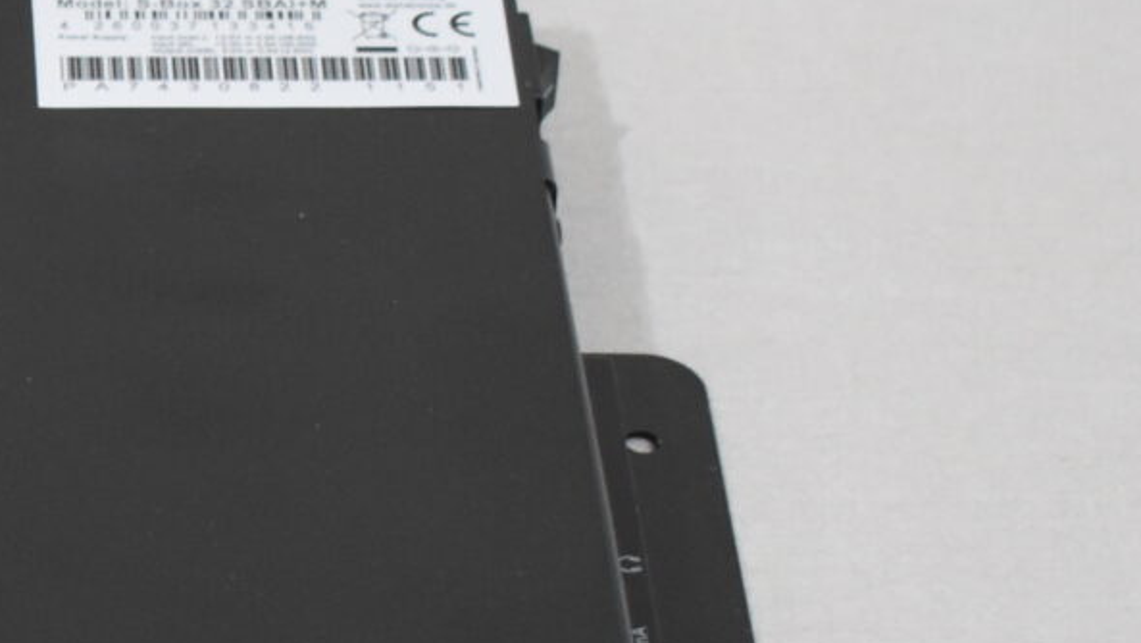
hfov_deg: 9.7
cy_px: 450
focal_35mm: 217
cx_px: -475
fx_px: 6567
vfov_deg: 5.6
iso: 800
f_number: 4.5
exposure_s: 1/160
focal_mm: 32
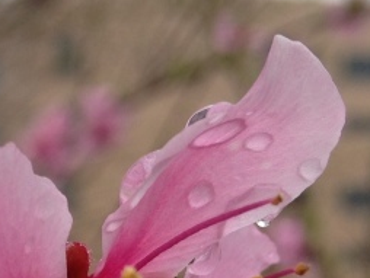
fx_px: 1423
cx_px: -147
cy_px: 373
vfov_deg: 10.9
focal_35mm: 133
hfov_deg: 14.1
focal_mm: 4.12
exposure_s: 1/441
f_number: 2.4
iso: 50
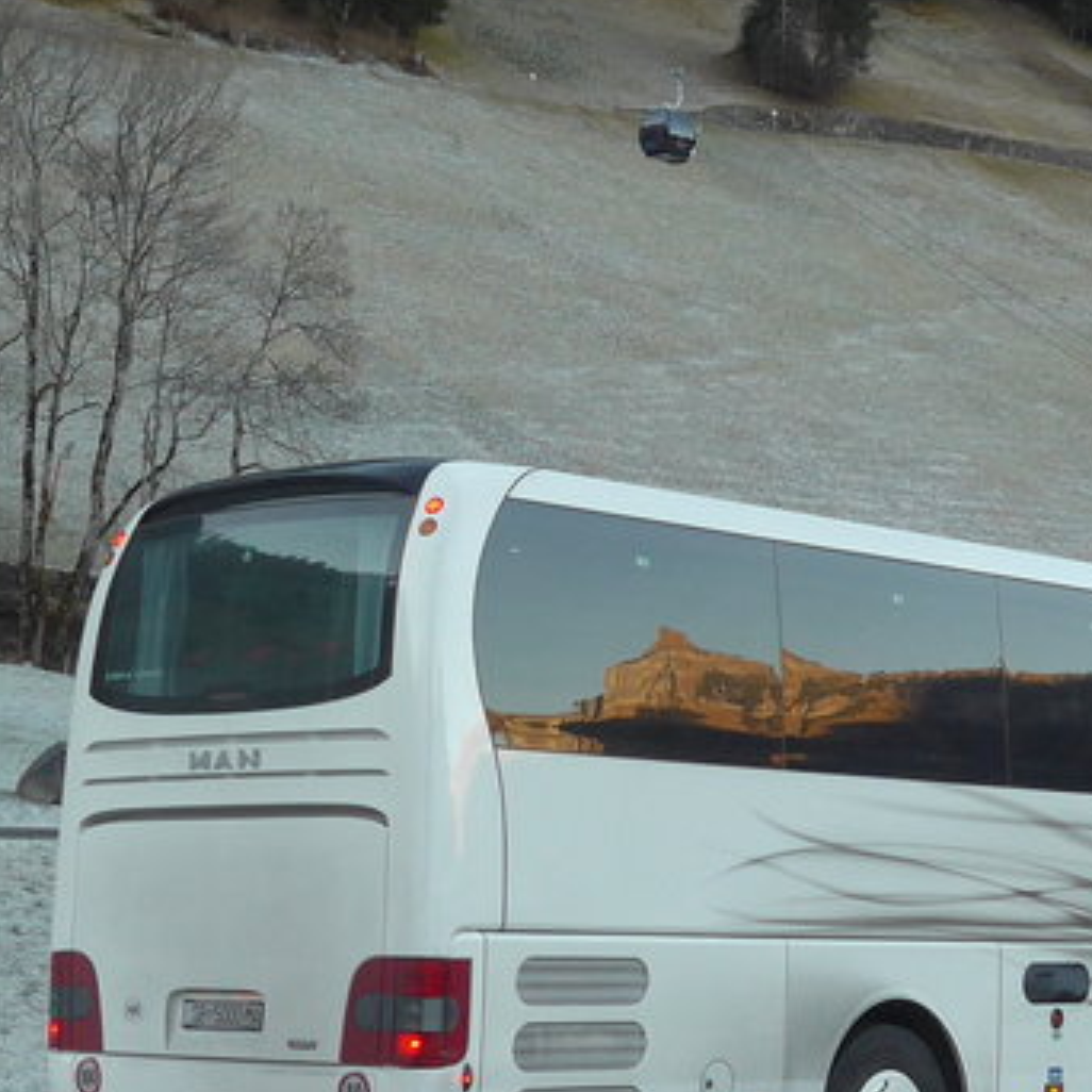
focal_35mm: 90
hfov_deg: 19.2
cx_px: 782
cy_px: 291
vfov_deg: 19.2
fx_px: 3212
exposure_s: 1/200
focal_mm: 6
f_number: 2.8
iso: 160
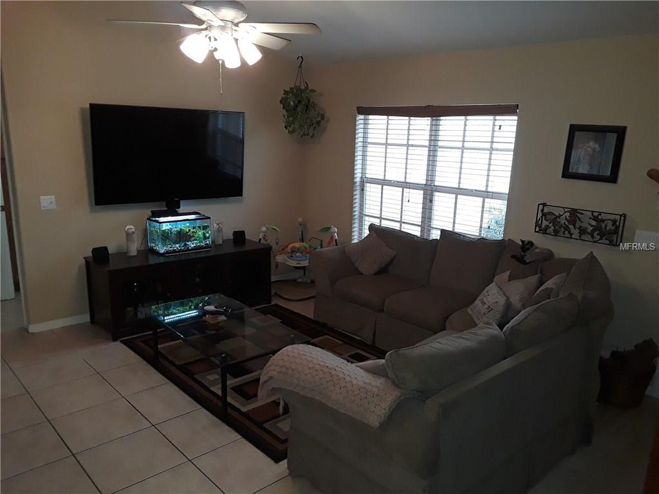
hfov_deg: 63.4
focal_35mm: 28
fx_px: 533
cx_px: 330
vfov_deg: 49.7
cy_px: 247
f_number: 1.9
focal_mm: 2.9
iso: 160
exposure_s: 1/30
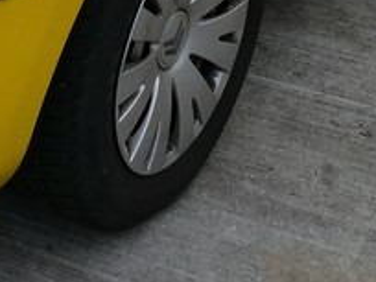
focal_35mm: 128
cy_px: -321
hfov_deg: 15.2
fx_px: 1390
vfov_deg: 10.4
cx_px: 15
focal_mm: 4.3
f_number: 3.3
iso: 80
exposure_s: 1/500
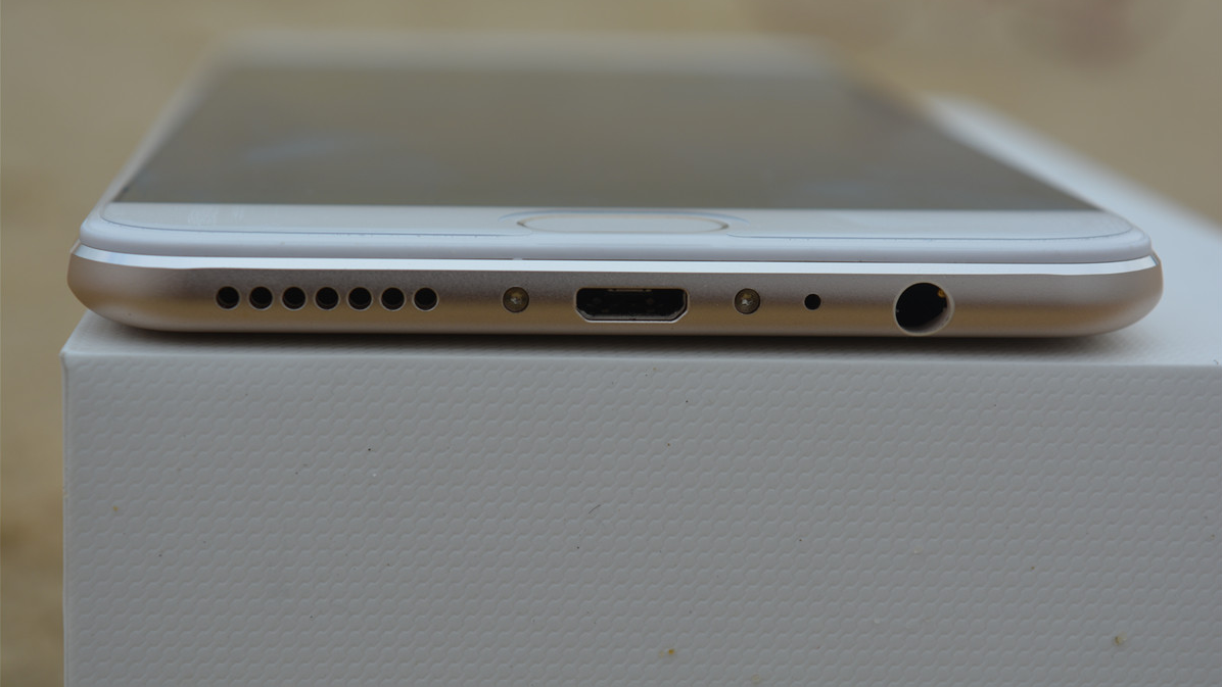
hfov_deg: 25.9
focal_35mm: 82
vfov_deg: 14.7
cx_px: 612
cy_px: 329
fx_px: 2657
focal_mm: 52
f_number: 8
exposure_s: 1/250
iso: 100
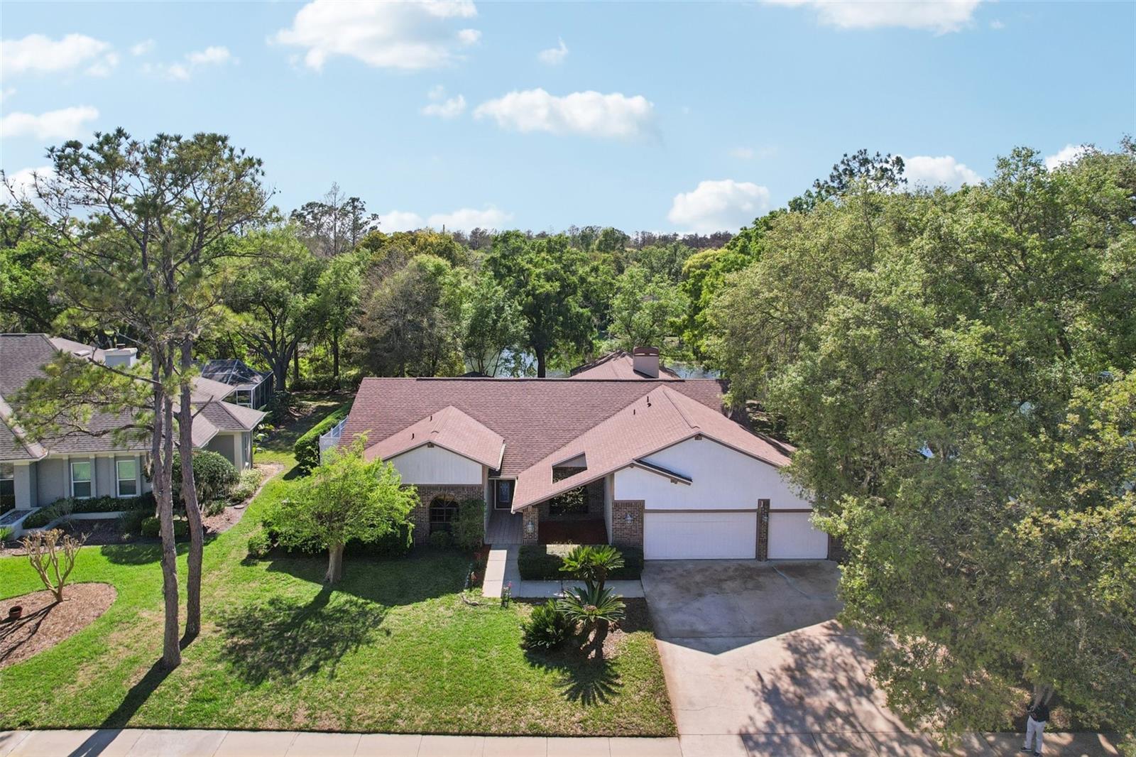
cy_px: 378
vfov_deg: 57.2
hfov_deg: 78.6
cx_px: 568
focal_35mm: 22
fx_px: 694
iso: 100
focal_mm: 8.4
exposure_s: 1/1600
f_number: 2.8
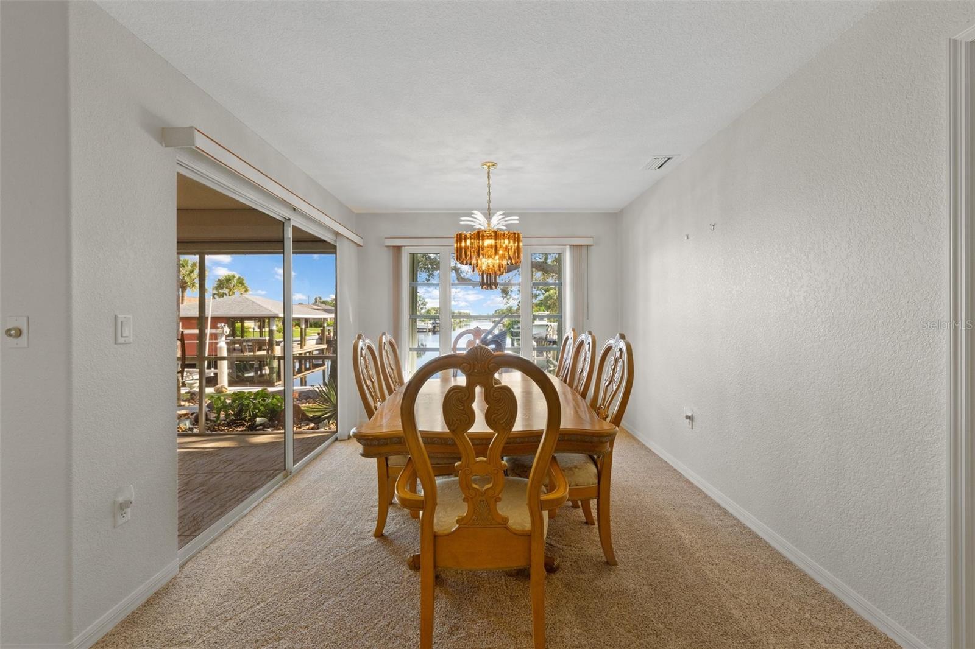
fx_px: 406
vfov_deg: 77.3
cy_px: 324
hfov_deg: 100.4
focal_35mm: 15
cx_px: 488
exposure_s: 1/4
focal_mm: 10
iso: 250
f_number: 9
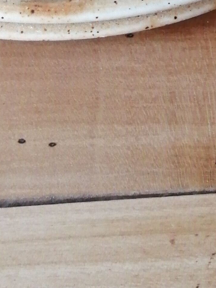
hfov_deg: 13.1
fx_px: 940
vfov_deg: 15.5
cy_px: -193
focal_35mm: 113
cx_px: 136
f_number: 1.8
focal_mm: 3.6
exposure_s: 1/33.3
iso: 160
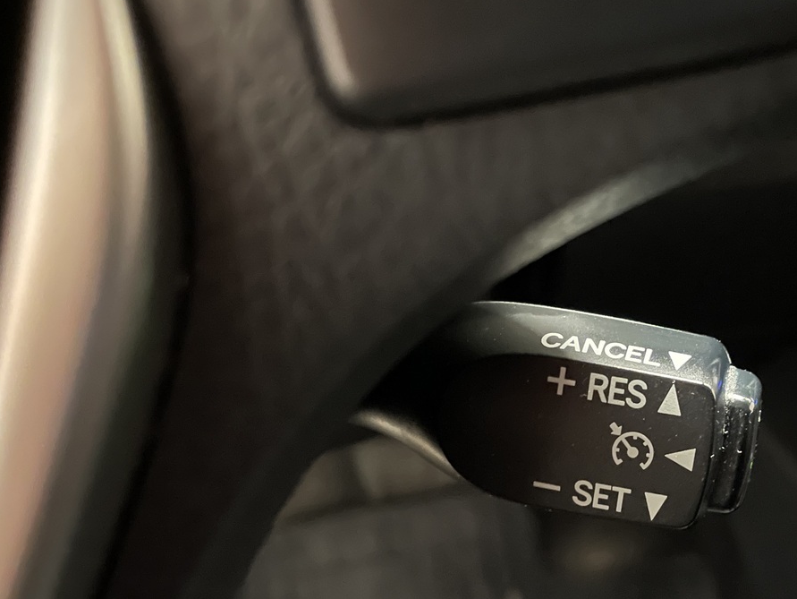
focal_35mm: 42
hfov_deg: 43.5
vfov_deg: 34.2
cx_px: 586
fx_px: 967
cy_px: 375
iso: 2000
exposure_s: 1/19
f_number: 1.6
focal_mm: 4.2
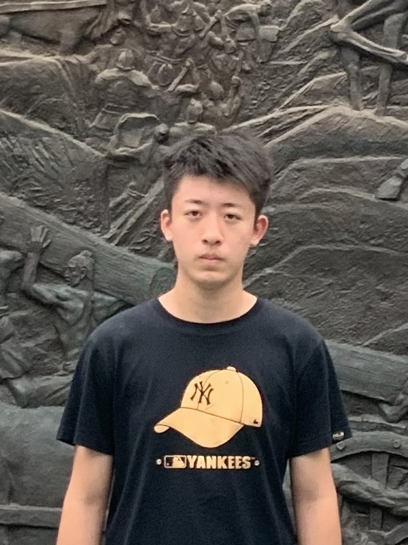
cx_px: 204
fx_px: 456
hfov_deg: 48.2
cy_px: 272
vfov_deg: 61.7
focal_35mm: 29
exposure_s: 1/60
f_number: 1.8
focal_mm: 3
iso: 64
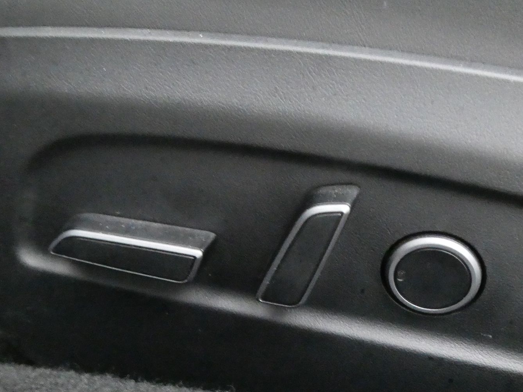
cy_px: 230
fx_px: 680
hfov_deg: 42.1
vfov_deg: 32.1
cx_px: 270
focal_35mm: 45
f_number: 3.3
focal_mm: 4.3
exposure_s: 1/8
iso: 1600
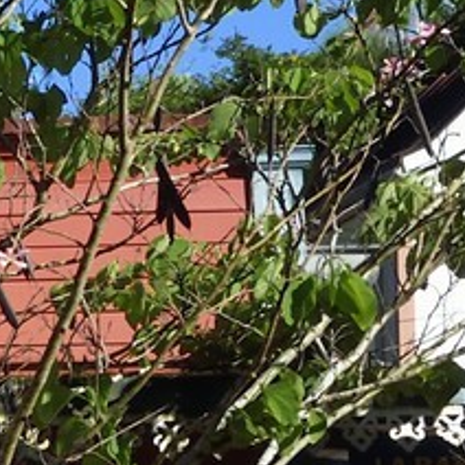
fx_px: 4863
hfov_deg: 5.1
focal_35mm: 320
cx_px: -1141
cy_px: 585
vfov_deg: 5.4
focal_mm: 50
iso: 200
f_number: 14
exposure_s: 1/250
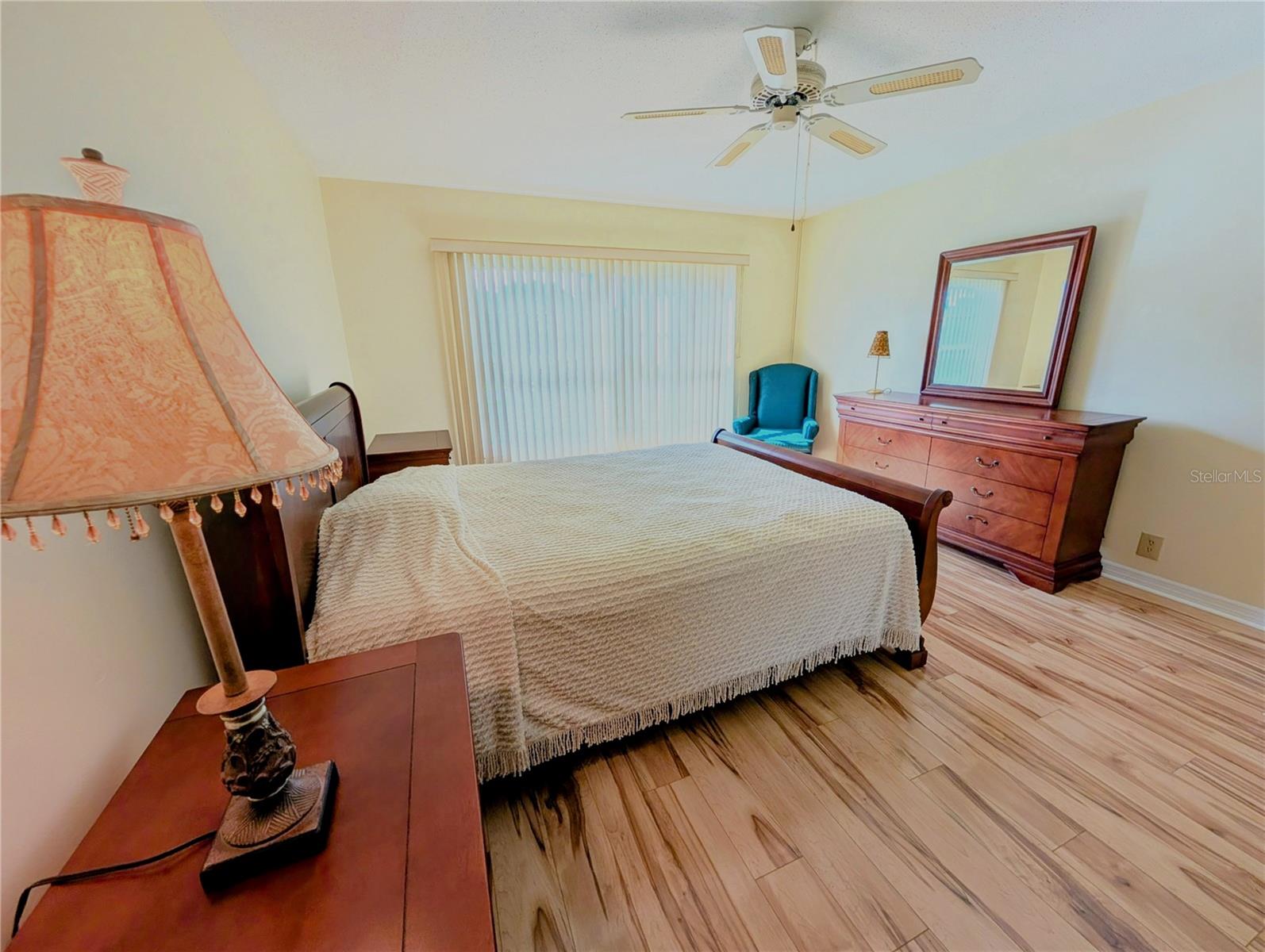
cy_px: 476
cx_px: 632
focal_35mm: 12
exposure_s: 1/175
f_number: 1.7
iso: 50
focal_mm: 2.02
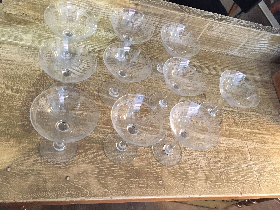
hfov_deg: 60.0
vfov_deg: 46.8
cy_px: 102
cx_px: 138
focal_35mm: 30
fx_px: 243
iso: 250
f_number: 2.2
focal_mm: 4.15
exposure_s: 1/25
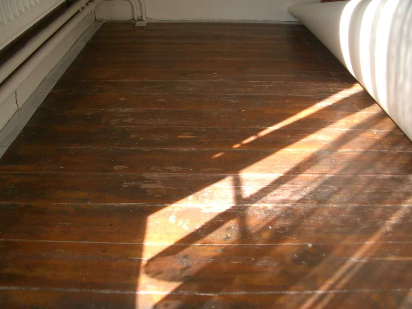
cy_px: 154
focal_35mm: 35
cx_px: 206
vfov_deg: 40.7
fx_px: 417
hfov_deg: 52.6
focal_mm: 5.8
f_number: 2.6
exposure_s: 1/100
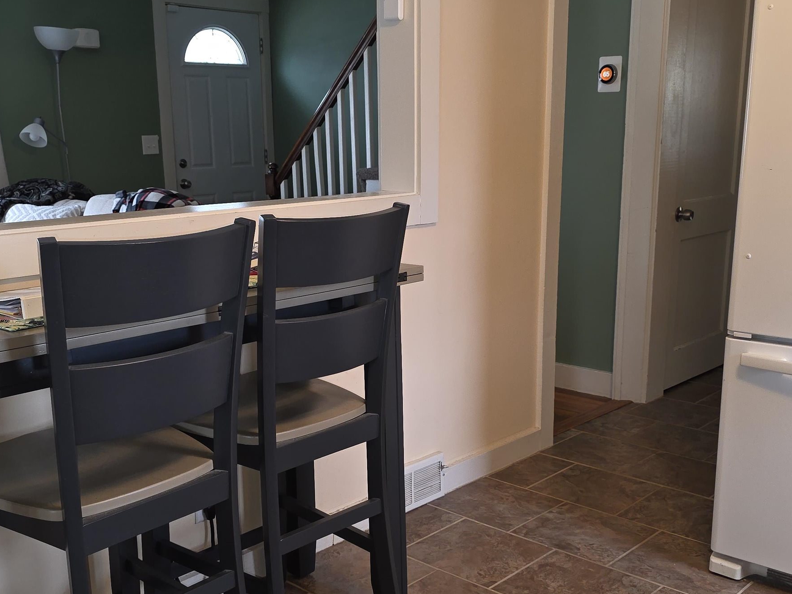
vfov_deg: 35.9
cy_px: 345
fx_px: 915
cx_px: 384
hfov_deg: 46.8
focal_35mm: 40
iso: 100
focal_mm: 6.3
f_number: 1.7
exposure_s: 1/60
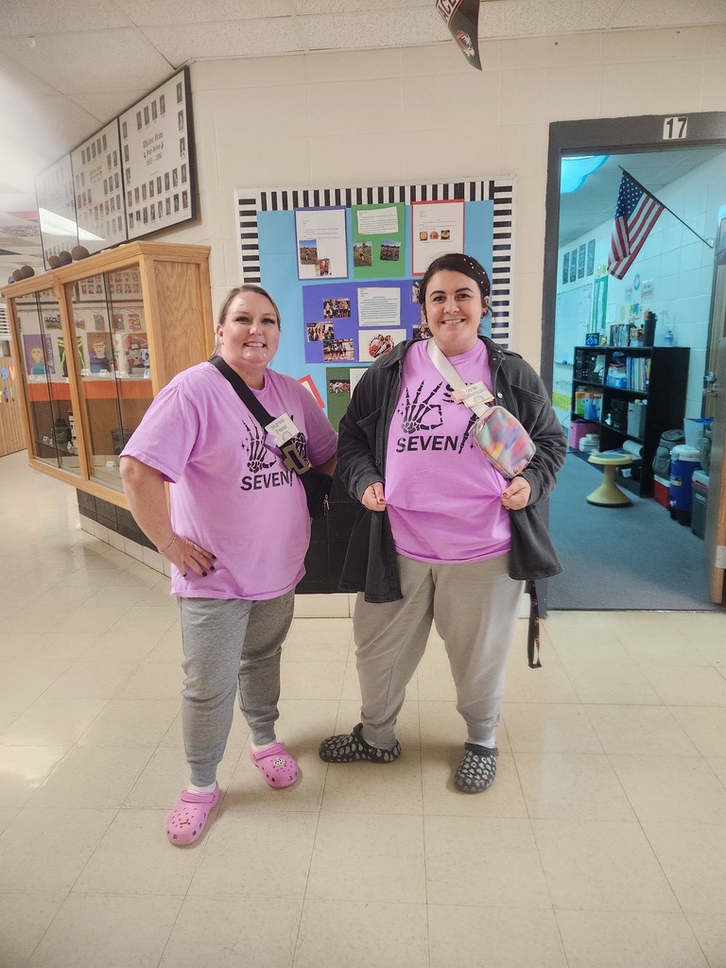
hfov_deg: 58.9
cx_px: 363
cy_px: 484
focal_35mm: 23
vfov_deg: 73.9
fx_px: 643
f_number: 1.8
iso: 800
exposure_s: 1/120
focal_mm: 5.4
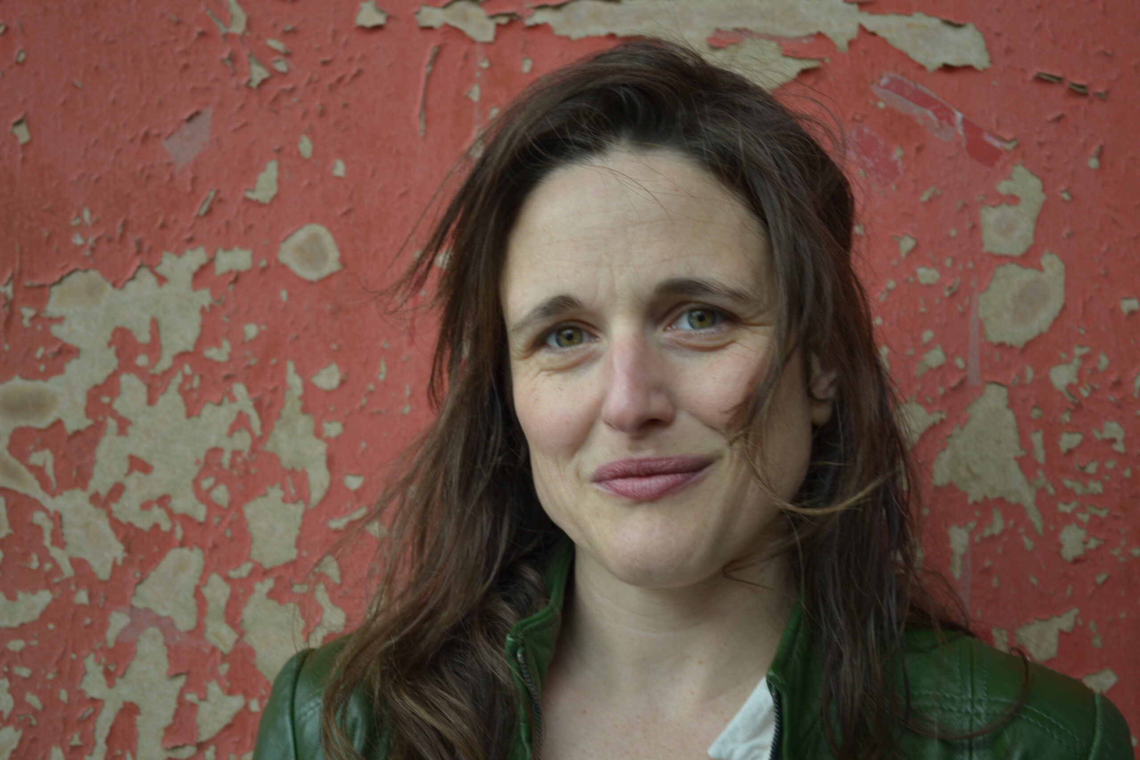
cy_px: 380
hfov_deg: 29.2
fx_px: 2185
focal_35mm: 69
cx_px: 570
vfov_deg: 19.7
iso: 200
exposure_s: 1/30
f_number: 5.3
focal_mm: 46
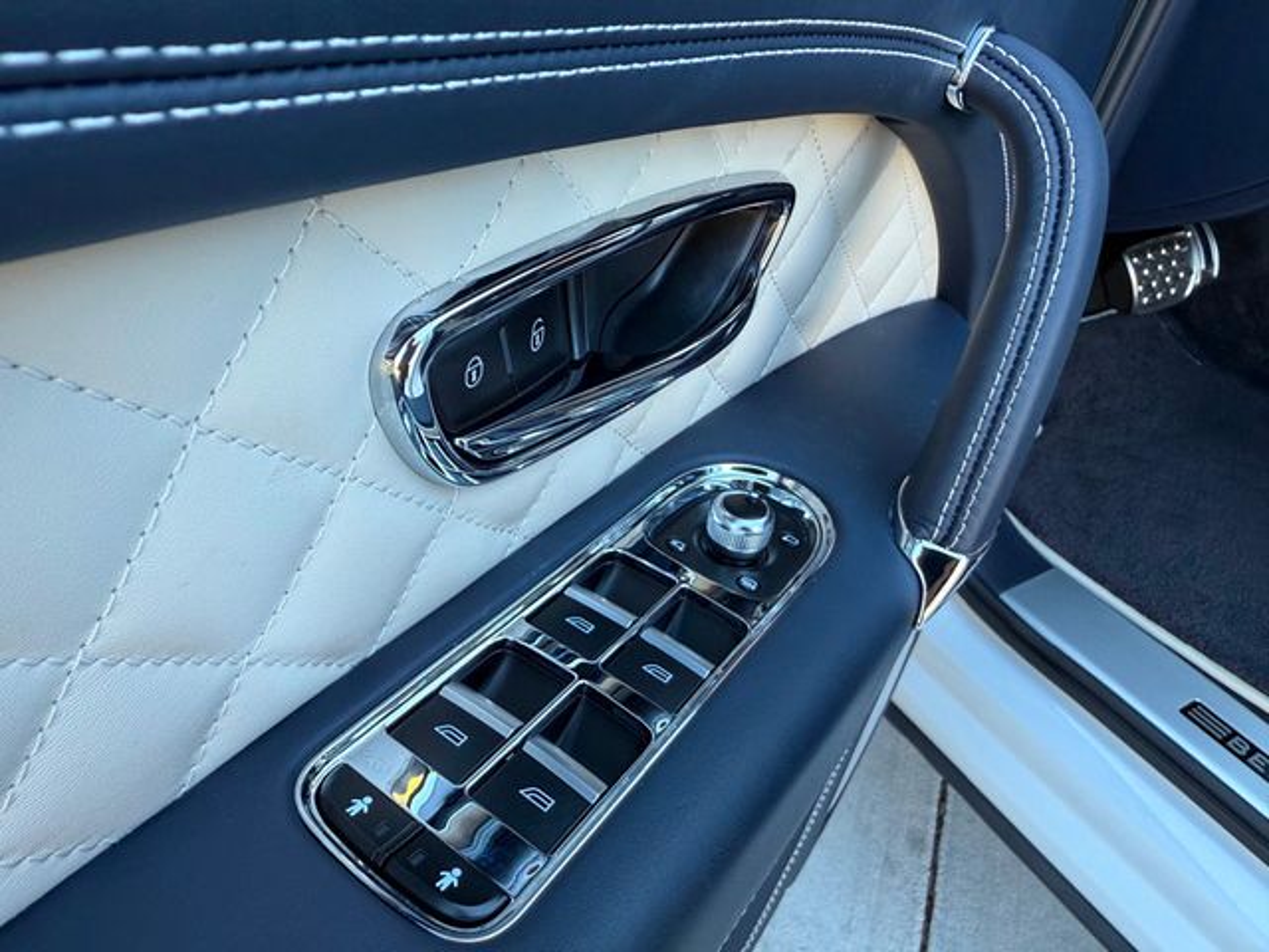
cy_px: 476
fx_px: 880
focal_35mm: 24
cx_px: 634
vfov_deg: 56.8
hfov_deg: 71.6
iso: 100
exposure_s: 1/99
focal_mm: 2.22
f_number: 2.2
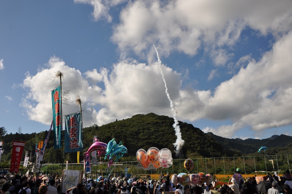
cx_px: 146
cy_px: 97
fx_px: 255
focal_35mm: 32
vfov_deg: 41.6
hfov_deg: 59.6
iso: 200
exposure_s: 1/500
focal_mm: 21
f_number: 11
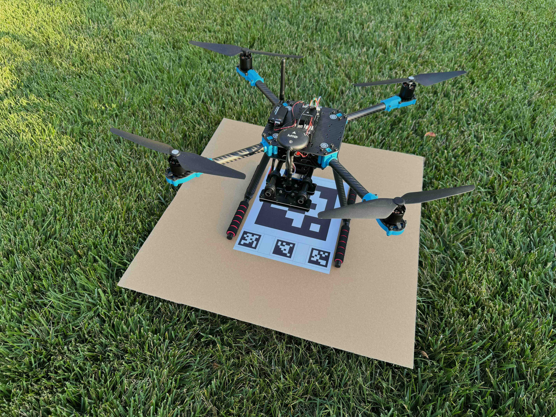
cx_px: 278
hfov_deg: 71.6
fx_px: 385
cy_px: 208
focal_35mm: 24
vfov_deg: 56.8
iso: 80
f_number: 1.78
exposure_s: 1/358
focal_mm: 6.76
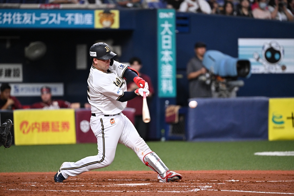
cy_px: 98
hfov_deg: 5.2
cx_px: 147
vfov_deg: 3.4
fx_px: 3267
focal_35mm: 400
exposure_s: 1/1600
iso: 6400
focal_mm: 400
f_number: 4
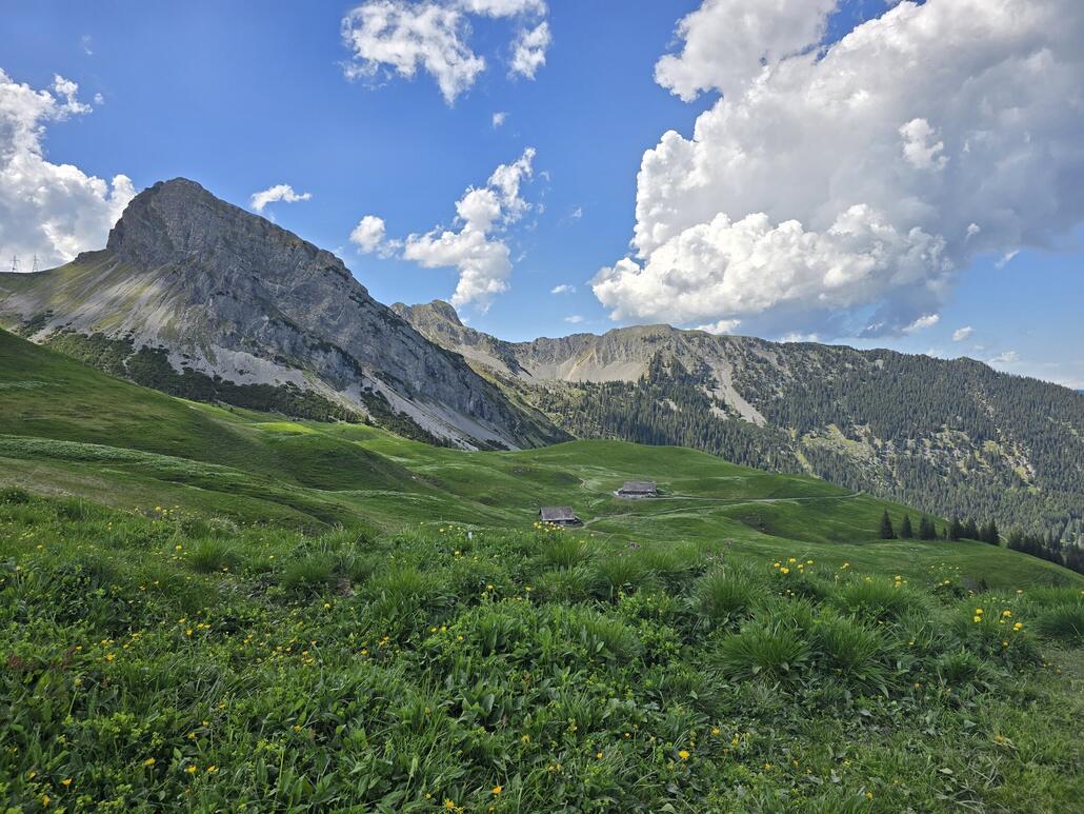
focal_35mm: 23
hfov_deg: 73.9
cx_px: 542
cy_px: 407
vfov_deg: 58.9
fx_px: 720
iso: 12
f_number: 1.7
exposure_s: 1/897
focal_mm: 6.3
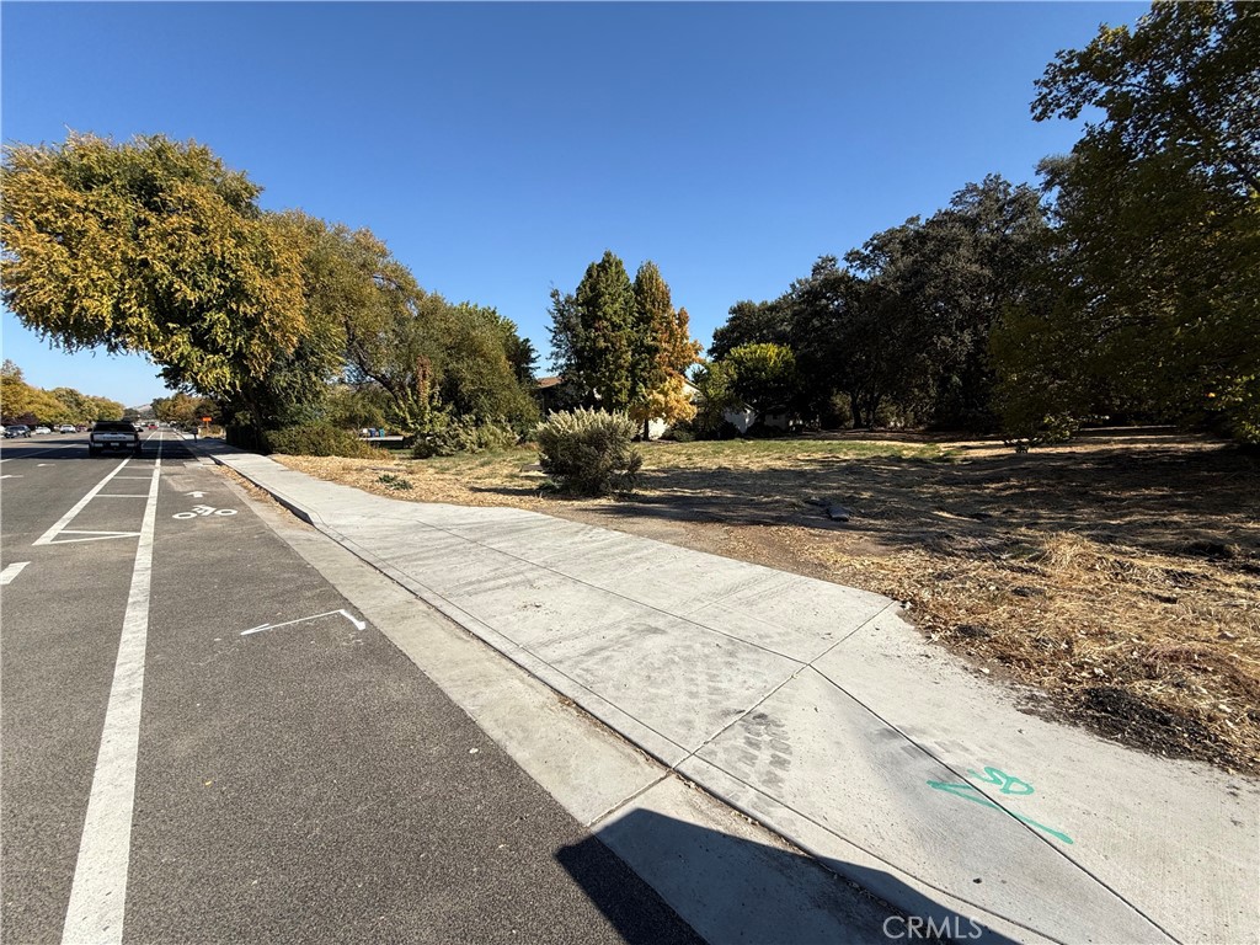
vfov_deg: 85.7
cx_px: 630
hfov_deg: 102.1
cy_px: 472
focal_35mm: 14
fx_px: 510
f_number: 2.2
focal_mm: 2.22
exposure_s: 1/2092
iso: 50
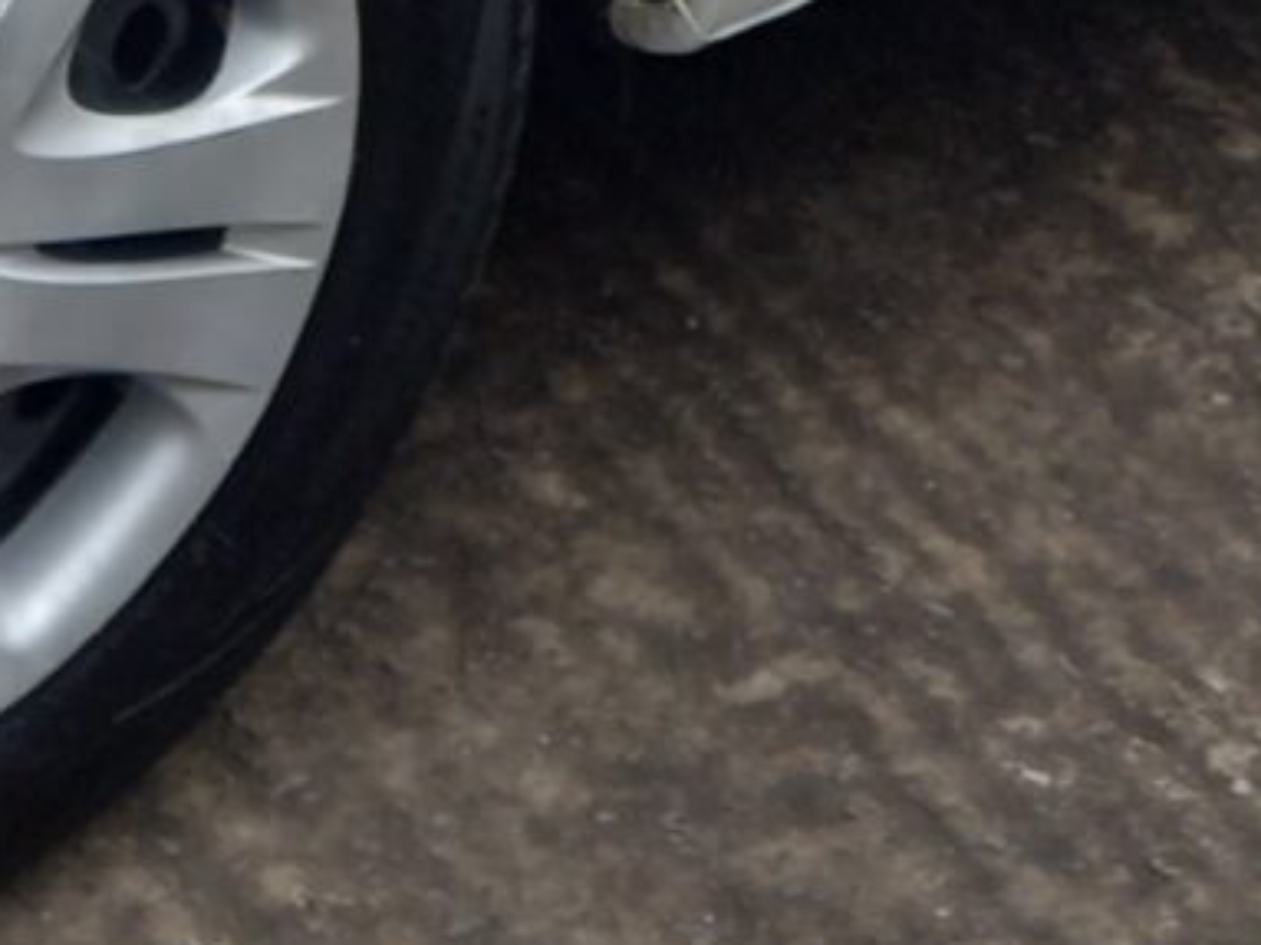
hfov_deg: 11.8
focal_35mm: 167
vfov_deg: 8.2
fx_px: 6082
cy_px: -1327
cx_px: 718
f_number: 2
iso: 25
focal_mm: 4.6
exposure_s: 1/172
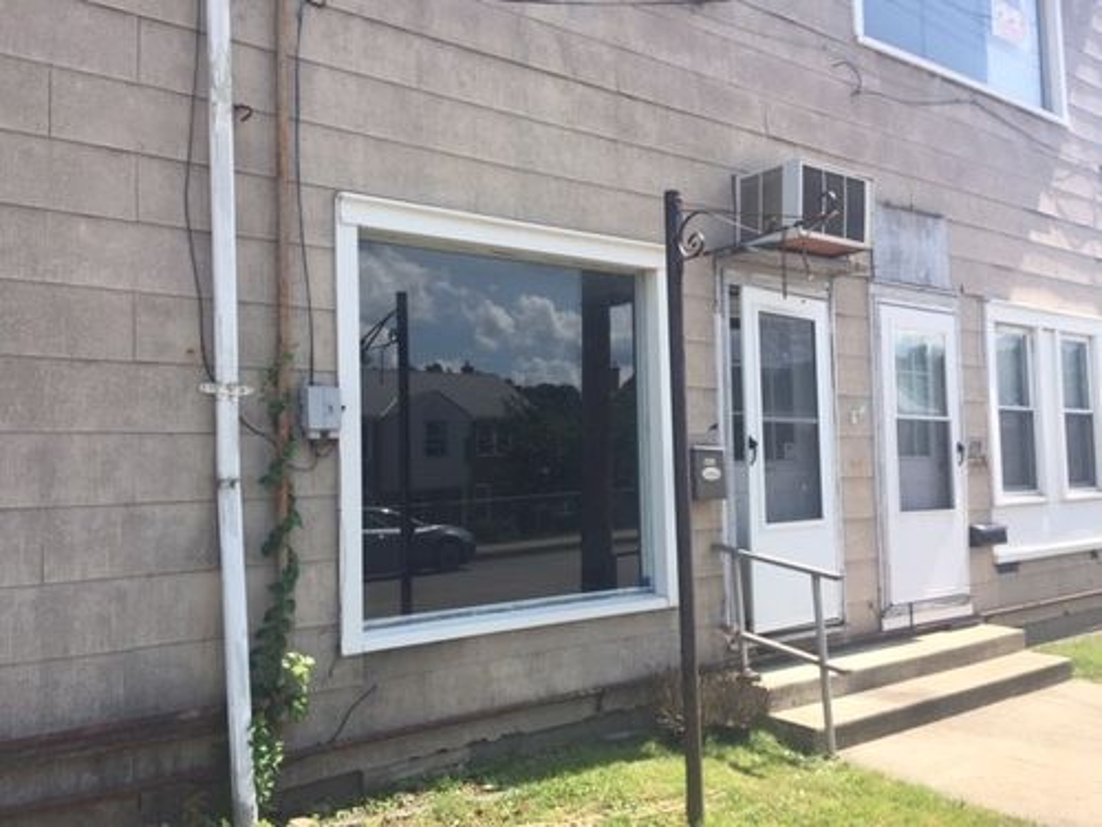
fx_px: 923
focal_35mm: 29
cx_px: 551
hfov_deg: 61.7
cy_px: 414
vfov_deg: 48.2
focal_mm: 4.15
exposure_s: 1/964
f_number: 2.2
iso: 32
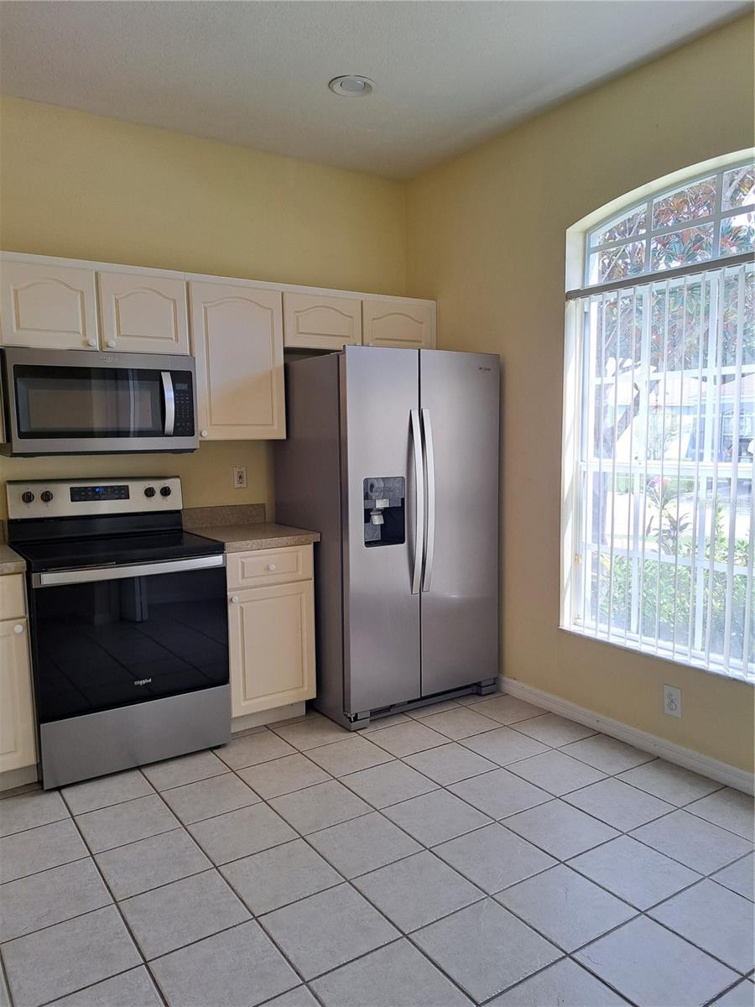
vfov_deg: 71.6
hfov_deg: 56.8
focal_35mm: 24
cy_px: 504
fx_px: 698
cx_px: 378
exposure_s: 1/120
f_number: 1.8
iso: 50
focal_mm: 5.23
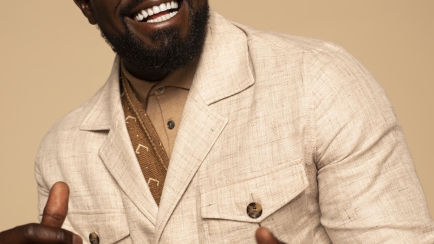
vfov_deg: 15.3
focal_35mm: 79
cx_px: 216
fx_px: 909
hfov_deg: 26.8
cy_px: 160
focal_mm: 50
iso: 125
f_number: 5
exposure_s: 1/125
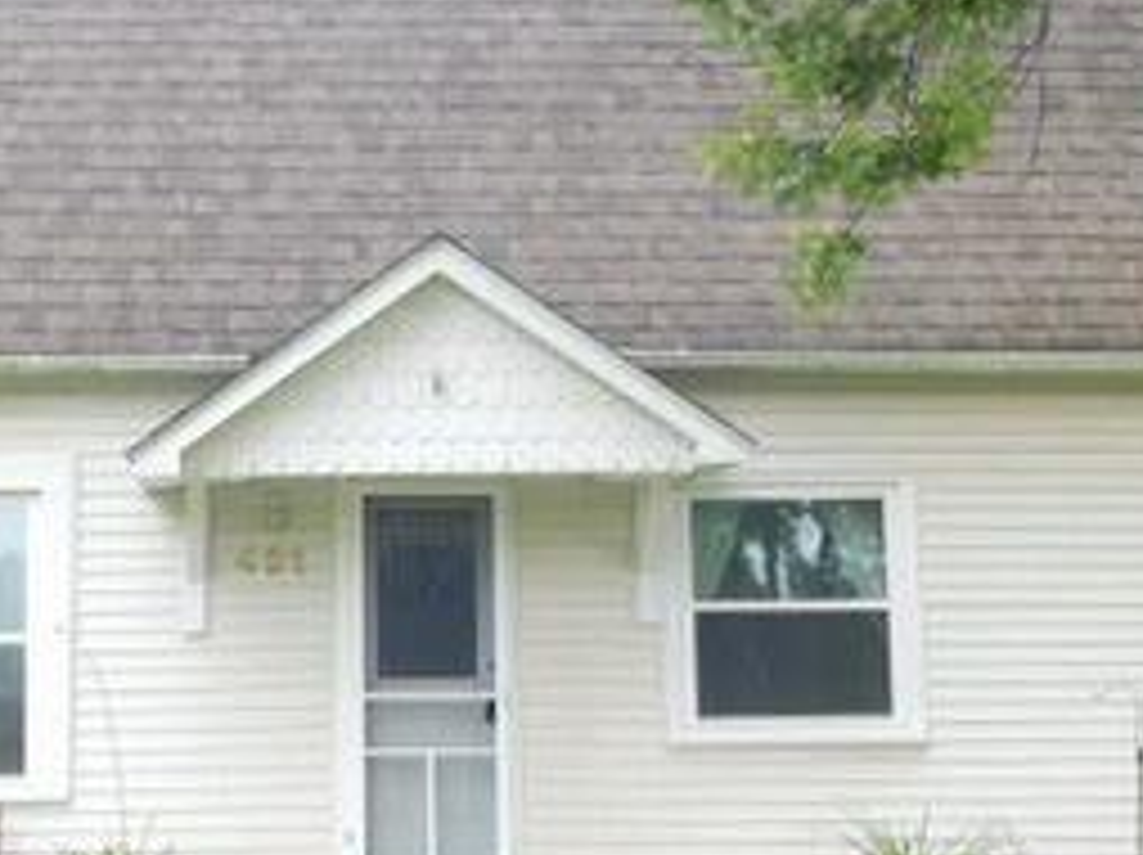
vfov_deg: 20.7
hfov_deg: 27.3
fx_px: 2342
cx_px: 387
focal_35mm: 71
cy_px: 457
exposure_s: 1/60
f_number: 3.5
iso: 125
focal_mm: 6.3
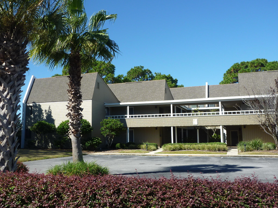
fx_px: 281
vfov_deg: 40.7
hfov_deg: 52.6
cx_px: 126
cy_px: 102
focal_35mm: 35
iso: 80
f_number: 3.3
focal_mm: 4.9
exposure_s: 1/640
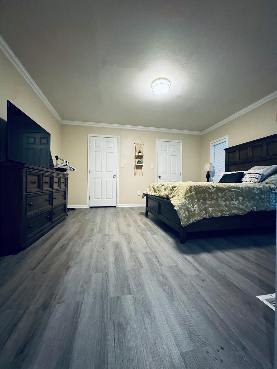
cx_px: 138
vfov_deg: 102.1
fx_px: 149
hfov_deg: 85.7
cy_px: 184
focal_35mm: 14
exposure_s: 1/60
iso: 1250
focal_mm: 2.22
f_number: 2.2
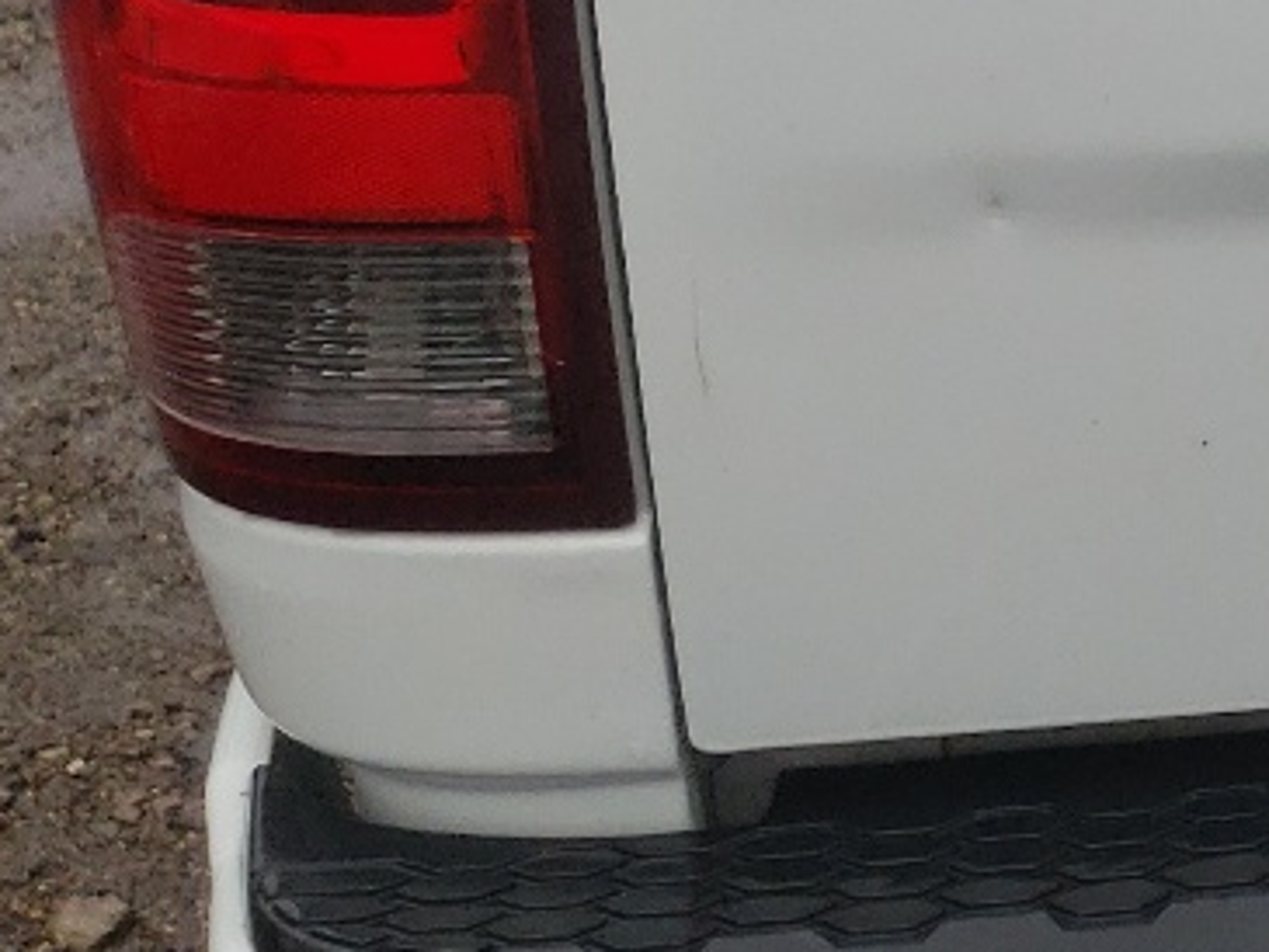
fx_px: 4181
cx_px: 2667
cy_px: -111
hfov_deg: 14.0
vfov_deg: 12.8
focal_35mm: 114
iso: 50
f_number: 1.5
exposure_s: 1/1667
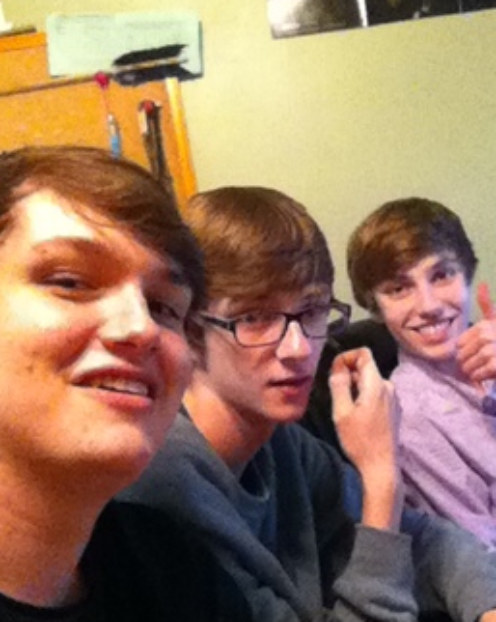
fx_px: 937
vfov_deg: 36.5
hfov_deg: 29.5
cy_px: 381
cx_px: 320
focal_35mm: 51
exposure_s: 1/30
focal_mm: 3.85
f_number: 2.4
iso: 1250
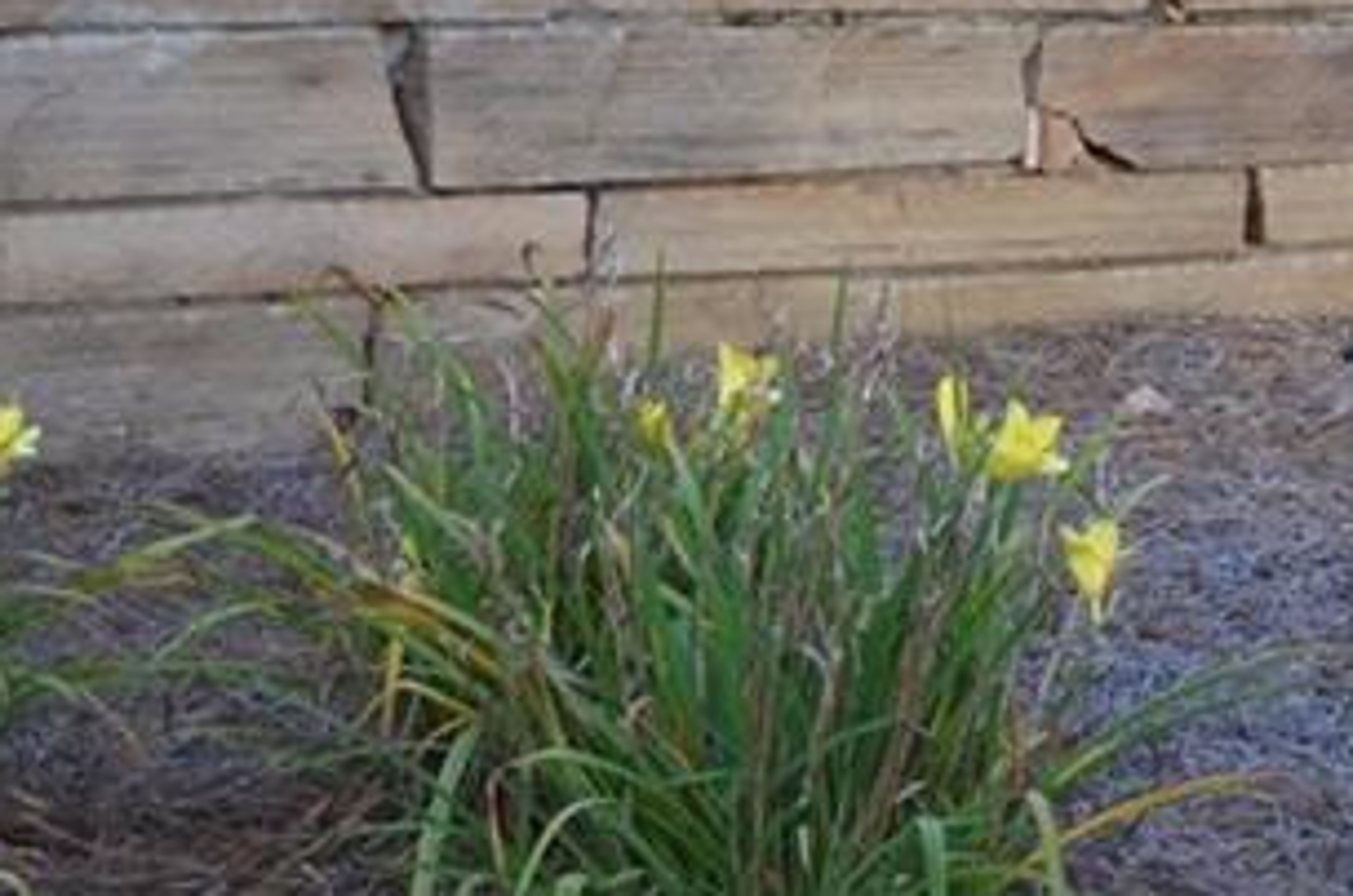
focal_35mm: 171
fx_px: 6413
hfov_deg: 11.9
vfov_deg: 7.9
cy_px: -286
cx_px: 1468
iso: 400
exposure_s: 1/80
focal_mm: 34
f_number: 4.5
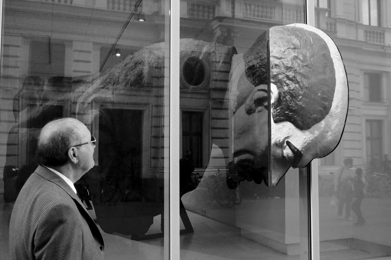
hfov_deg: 53.1
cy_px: 130
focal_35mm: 36
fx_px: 391
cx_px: 196
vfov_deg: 36.8
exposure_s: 1/250
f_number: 11
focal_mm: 24
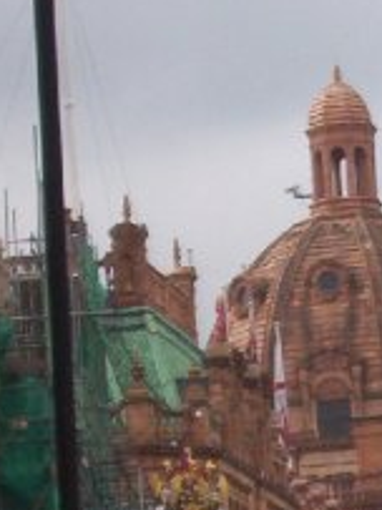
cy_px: 548
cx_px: 631
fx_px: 5008
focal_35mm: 340
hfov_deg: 4.3
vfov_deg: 5.8
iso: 100
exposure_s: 1/725
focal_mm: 16.61
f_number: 4.72
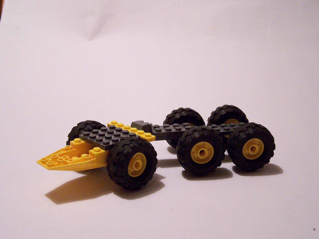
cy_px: 120
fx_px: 442
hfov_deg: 39.7
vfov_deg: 30.3
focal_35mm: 48
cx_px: 160
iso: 400
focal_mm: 8
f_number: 3
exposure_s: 1/20
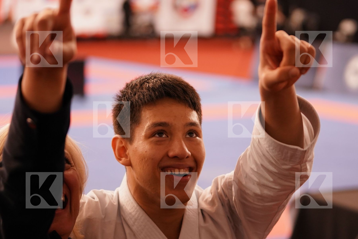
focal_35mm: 105
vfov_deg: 13.0
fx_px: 1044
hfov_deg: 19.5
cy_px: 120
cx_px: 179
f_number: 2.8
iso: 1600
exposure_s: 1/500
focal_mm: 70
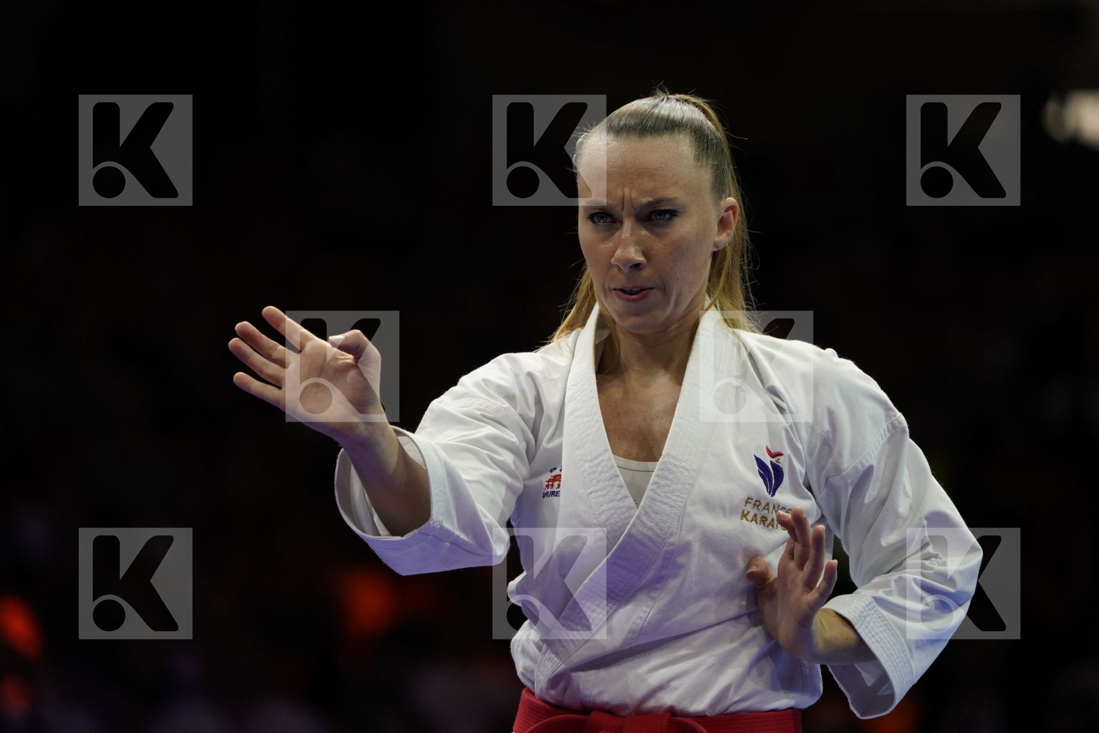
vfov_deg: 3.8
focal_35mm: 358
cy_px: 366
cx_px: 550
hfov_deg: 5.8
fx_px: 10928
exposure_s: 1/500
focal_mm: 358
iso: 2000
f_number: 5.6
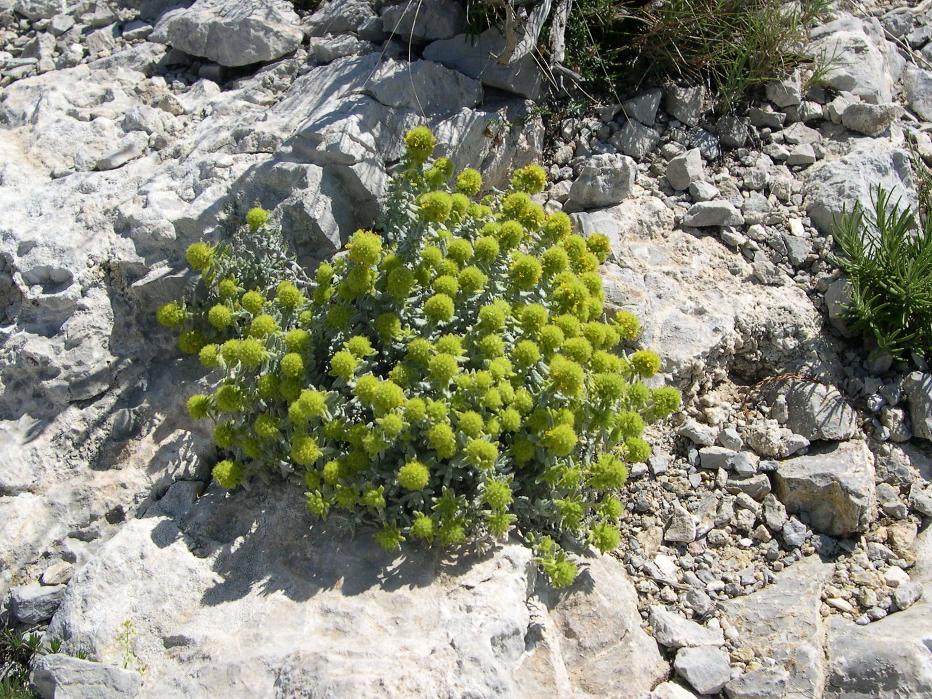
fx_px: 1050
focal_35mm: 39
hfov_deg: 47.9
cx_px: 462
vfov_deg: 36.8
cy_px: 343
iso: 100
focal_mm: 8
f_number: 7.6
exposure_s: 1/245
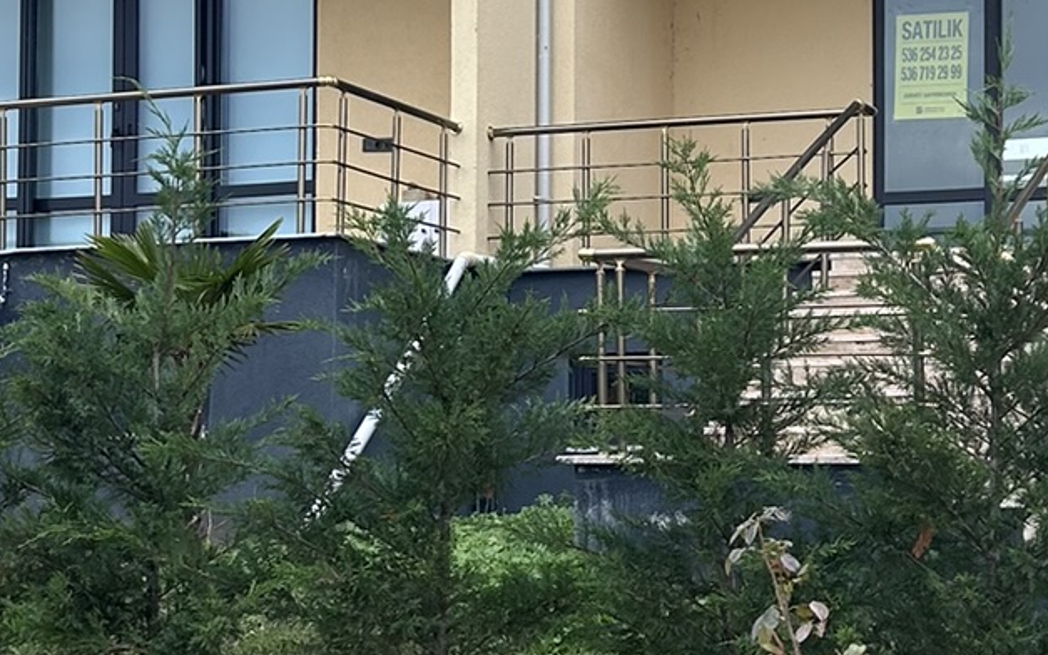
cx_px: 699
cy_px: 341
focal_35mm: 90
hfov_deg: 22.9
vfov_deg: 14.5
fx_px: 2571
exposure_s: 1/1124
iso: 50
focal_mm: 5.7
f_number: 1.5
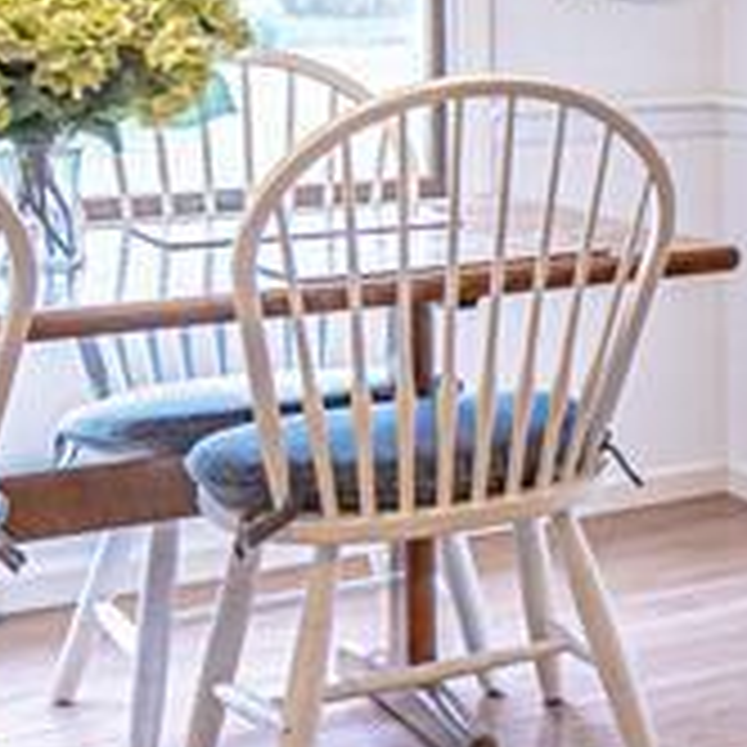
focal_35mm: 89
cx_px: 1732
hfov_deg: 14.2
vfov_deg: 18.9
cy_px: -14
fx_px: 2173
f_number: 4
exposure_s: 1/400
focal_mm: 16
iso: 1250
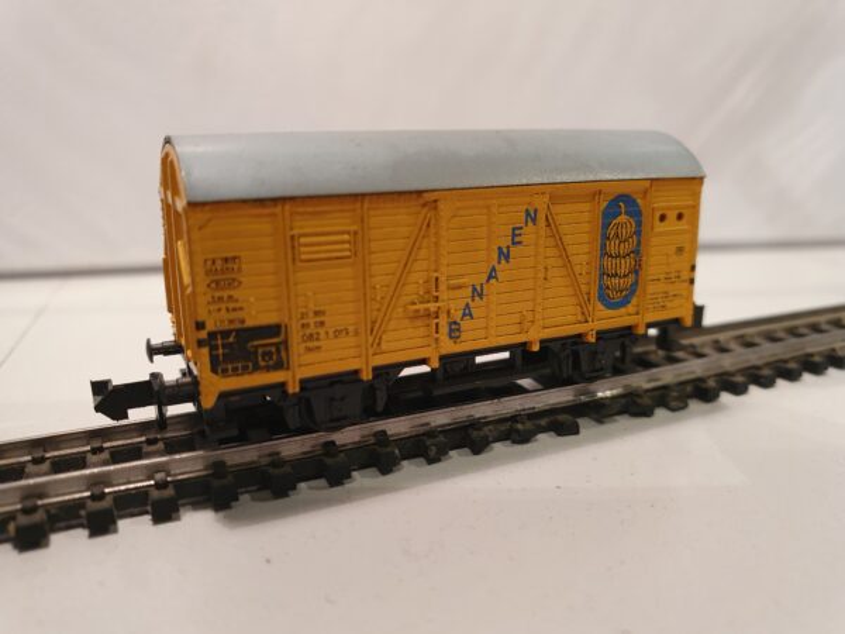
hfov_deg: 67.3
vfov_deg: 53.1
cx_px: 422
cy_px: 317
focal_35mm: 26
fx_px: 635
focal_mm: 4.32
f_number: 2.4
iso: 320
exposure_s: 1/50
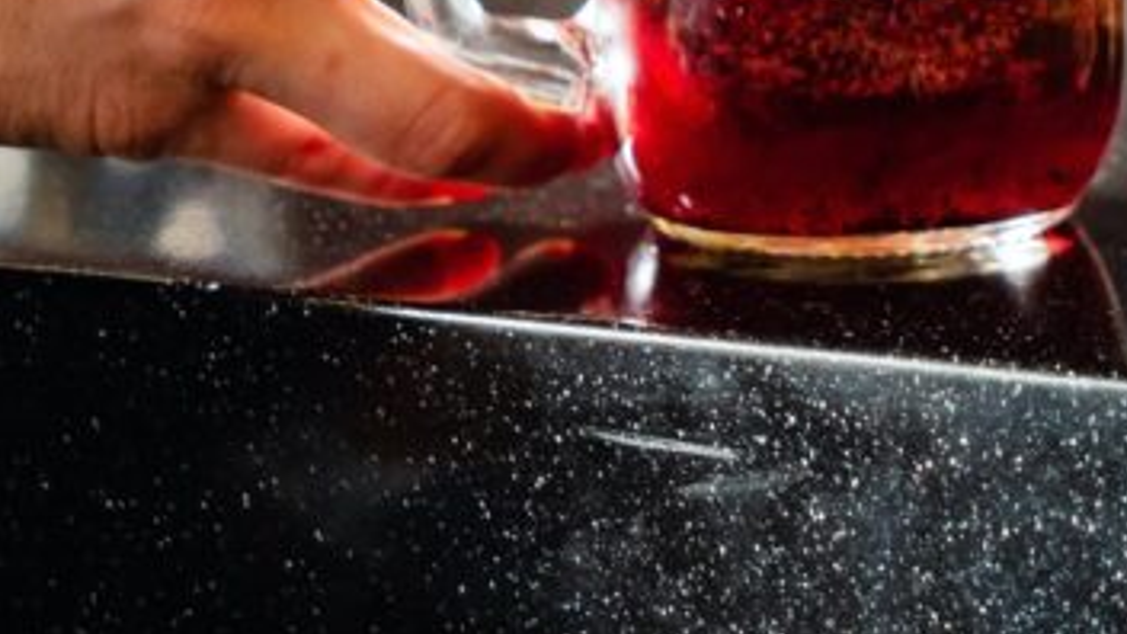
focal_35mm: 186
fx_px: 5558
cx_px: 1149
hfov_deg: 11.5
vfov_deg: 6.4
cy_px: -439
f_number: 5
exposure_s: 1/100
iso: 640
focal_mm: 61
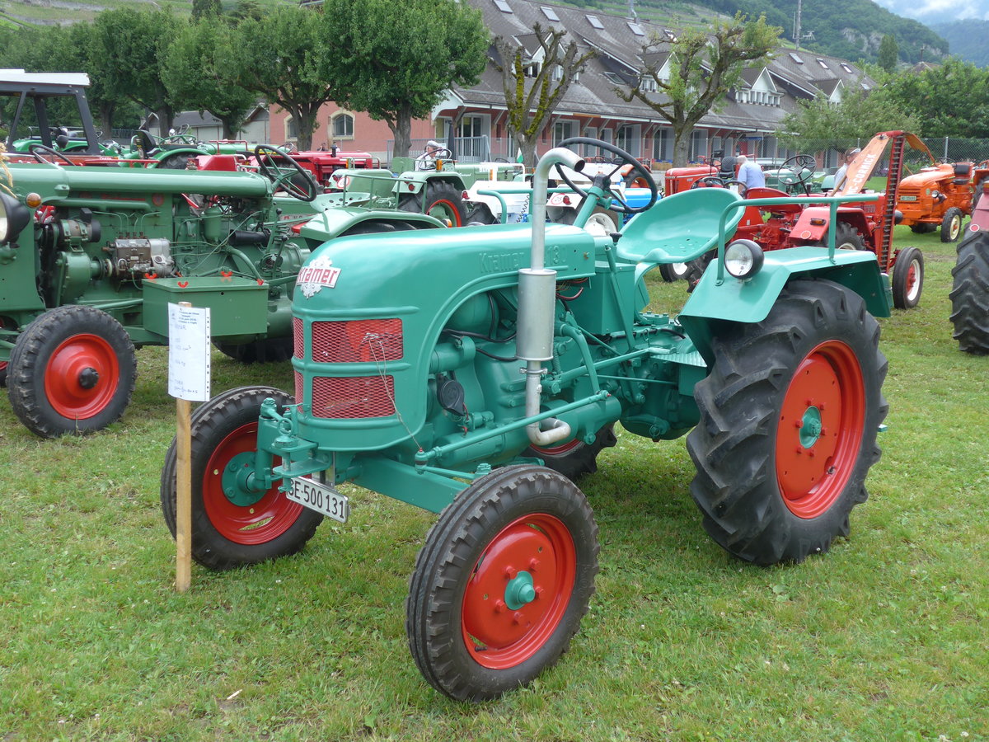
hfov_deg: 47.9
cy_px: 371
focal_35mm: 39
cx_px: 494
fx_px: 1114
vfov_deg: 36.8
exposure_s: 1/250
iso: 80
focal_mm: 8
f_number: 2.8
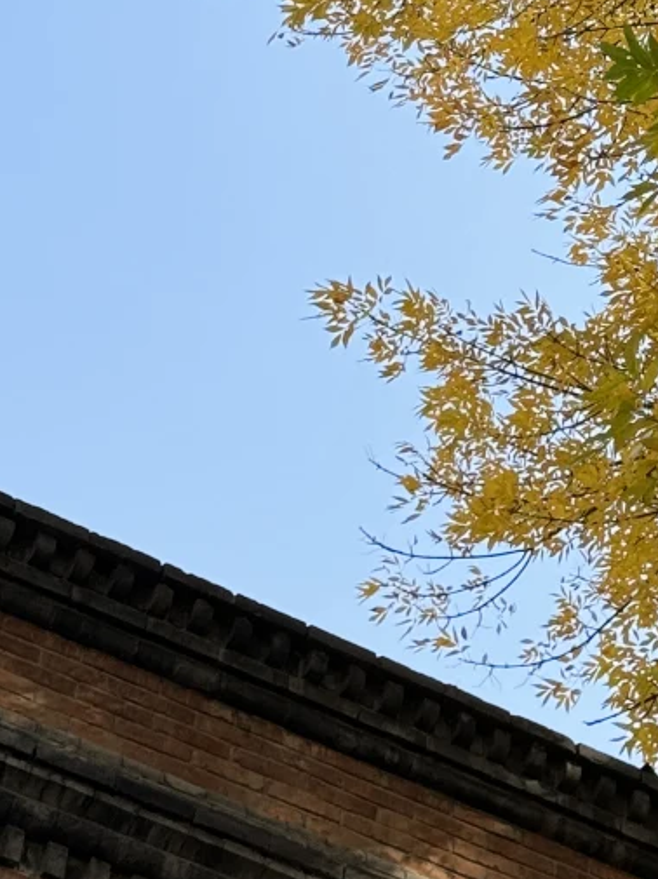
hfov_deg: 10.6
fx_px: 3477
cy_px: 125
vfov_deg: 14.3
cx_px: 799
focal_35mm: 137
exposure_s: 1/1524
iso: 64
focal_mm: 6.86
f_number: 1.78
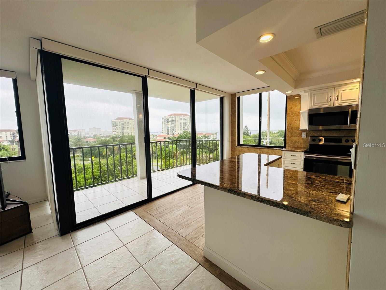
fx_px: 156
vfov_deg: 85.7
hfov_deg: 102.1
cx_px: 193
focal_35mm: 14
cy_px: 145
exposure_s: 1/197
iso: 40
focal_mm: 2.22
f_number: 2.2
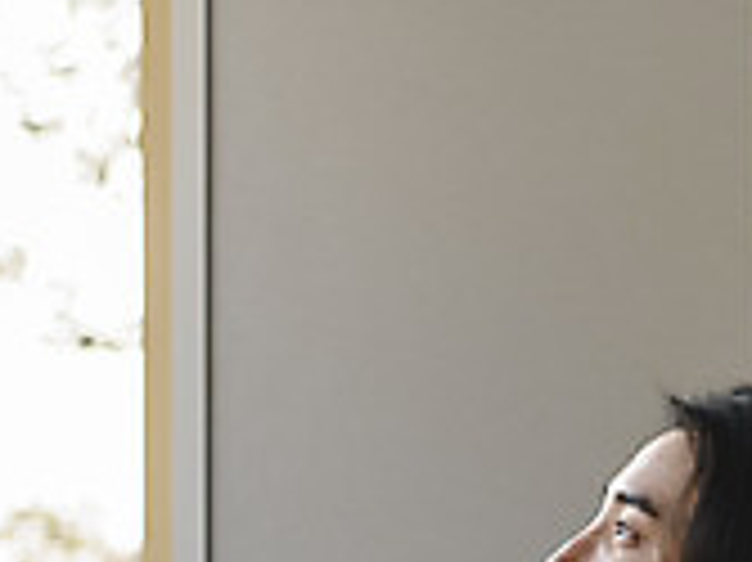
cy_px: 755
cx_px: 435
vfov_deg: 9.0
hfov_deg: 12.3
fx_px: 3495
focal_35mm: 161
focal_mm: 70
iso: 200
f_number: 2.8
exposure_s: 1/125
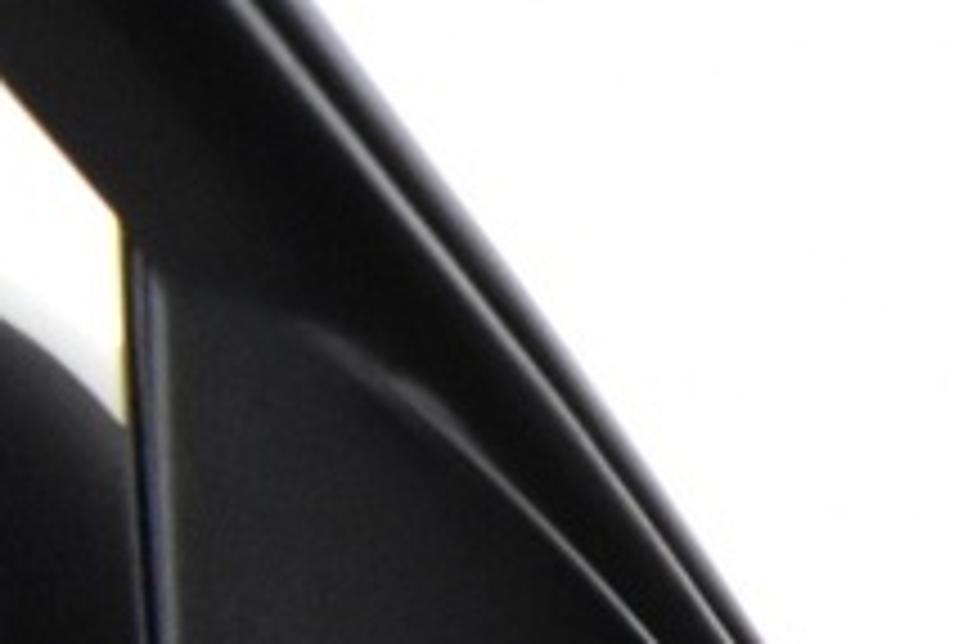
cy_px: 2364
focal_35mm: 204
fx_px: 5460
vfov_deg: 5.9
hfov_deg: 8.0
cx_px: 3296
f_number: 4.5
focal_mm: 18
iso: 3200
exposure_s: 1/80
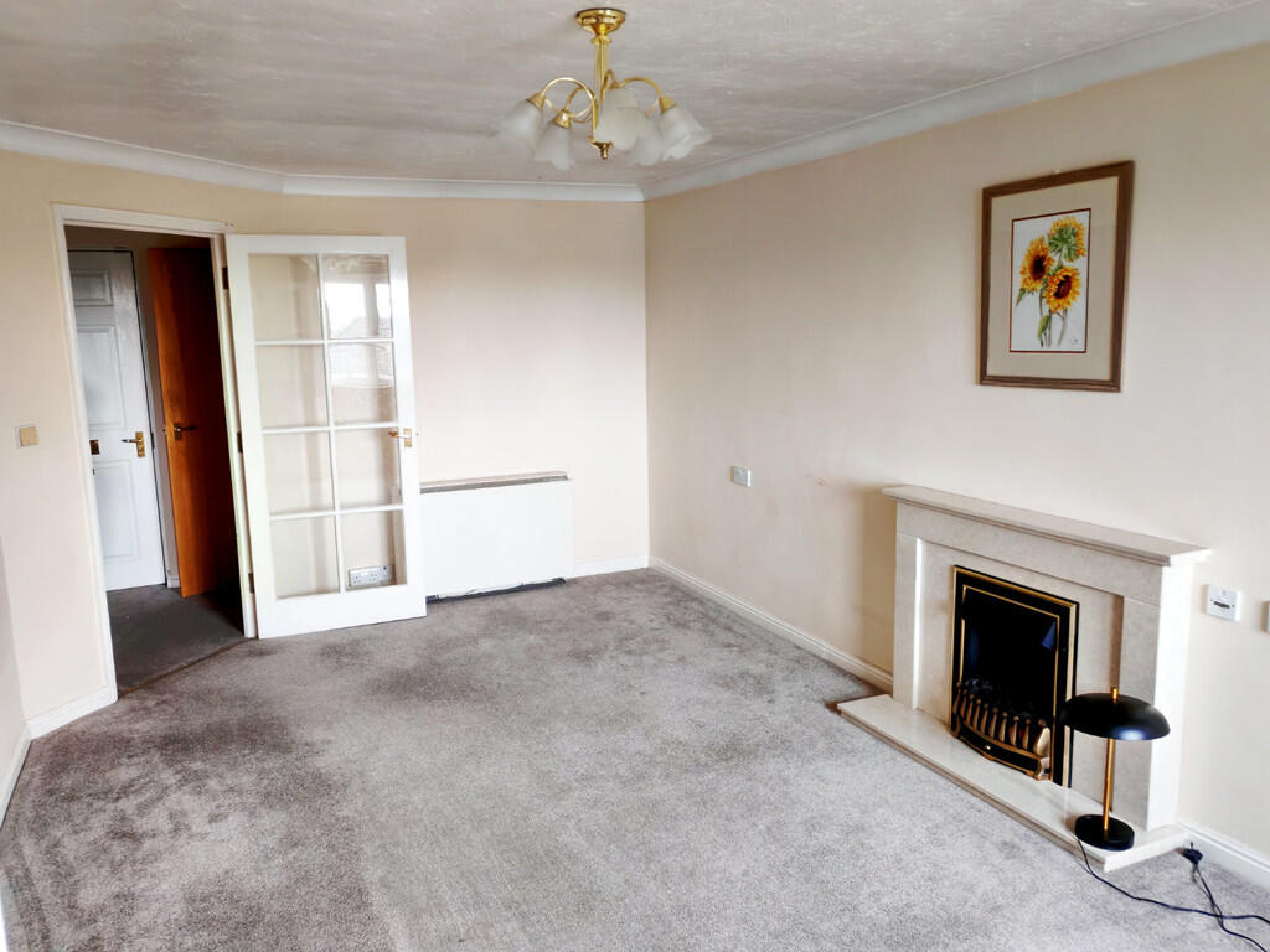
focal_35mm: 27
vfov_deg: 51.4
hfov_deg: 65.3
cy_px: 476
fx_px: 991
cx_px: 635
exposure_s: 1/20
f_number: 1.9
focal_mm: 5.5
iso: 640
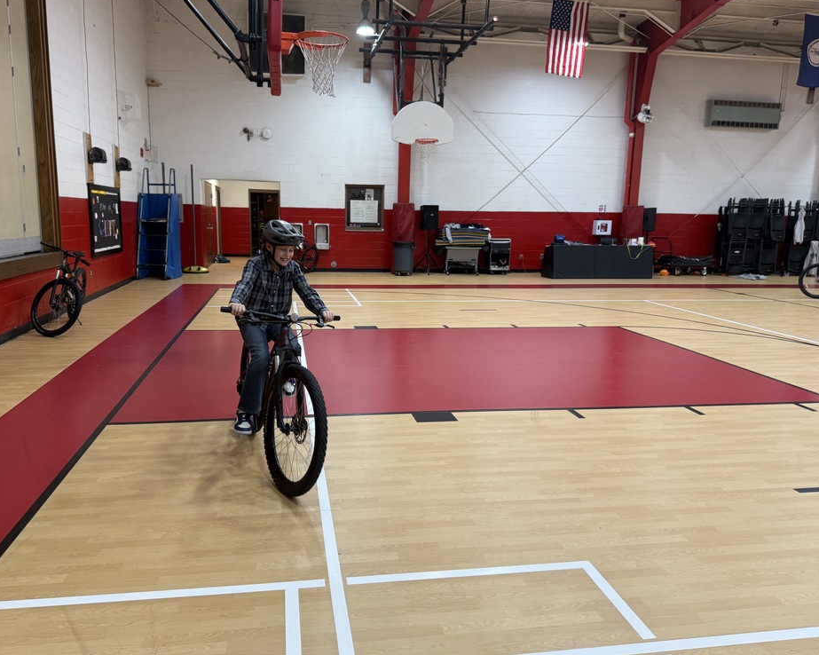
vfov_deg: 54.9
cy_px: 328
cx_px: 381
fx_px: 630
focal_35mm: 26
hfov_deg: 66.0
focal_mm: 6.76
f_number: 1.78
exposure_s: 1/120
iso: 200
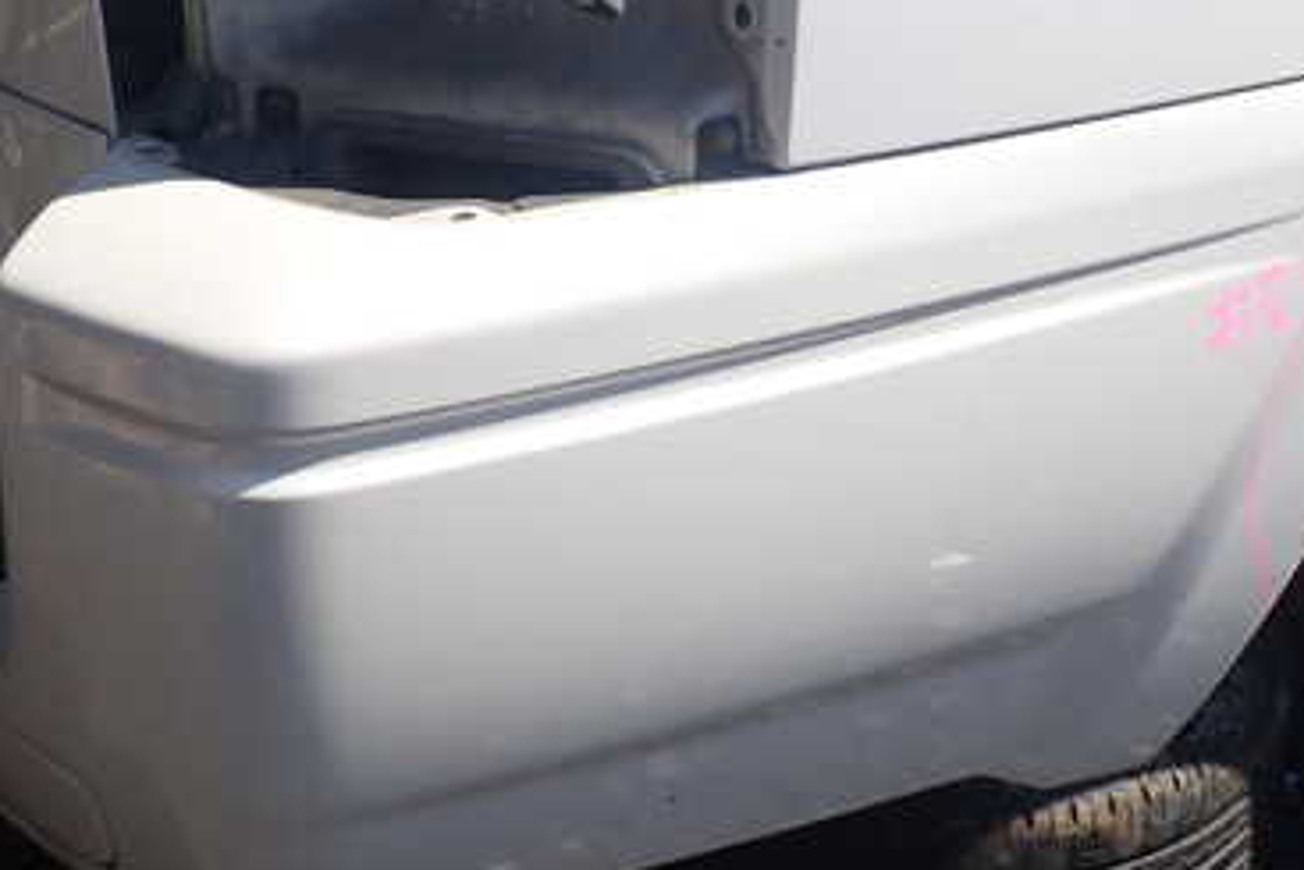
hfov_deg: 38.8
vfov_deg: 26.5
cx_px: 604
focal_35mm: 51
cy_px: 455
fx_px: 1848
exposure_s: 1/800
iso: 100
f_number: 3.2
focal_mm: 5.4
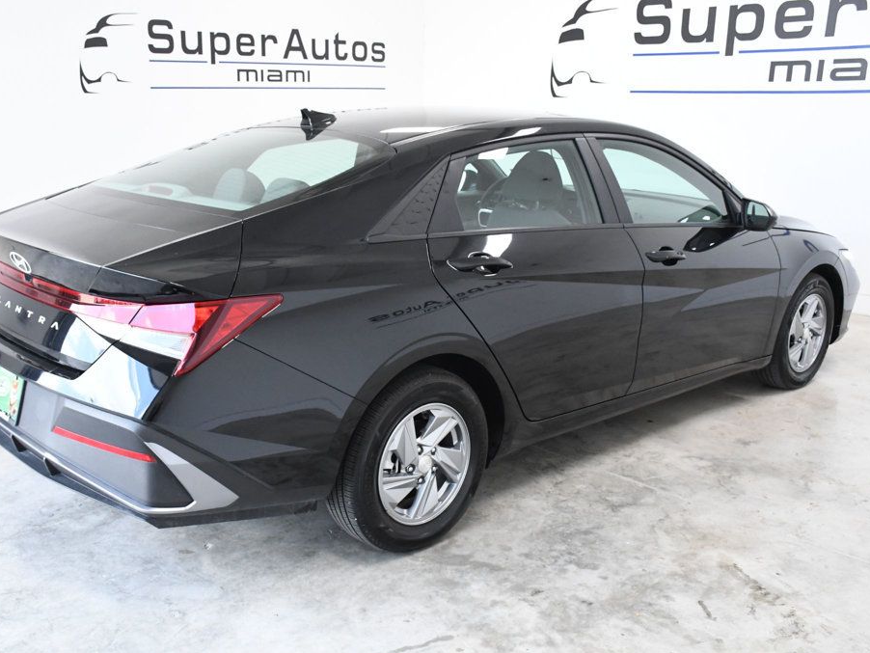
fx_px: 905
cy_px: 328
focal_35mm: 36
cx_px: 388
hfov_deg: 51.2
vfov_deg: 39.7
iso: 2500
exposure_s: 1/250
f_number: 8
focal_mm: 22
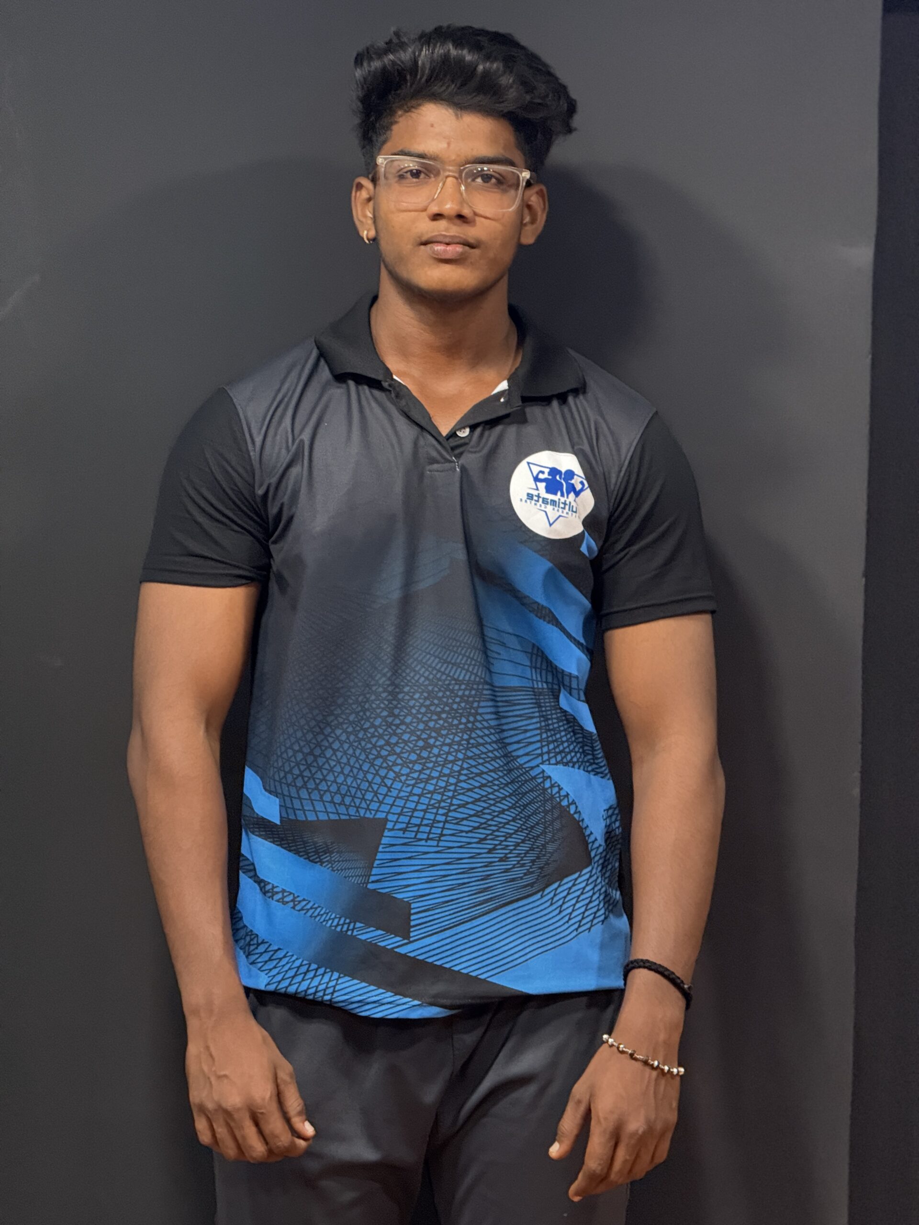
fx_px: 4248
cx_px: 460
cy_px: 612
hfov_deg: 12.3
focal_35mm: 120
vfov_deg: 16.4
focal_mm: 15.66
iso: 1250
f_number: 2.8
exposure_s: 1/33
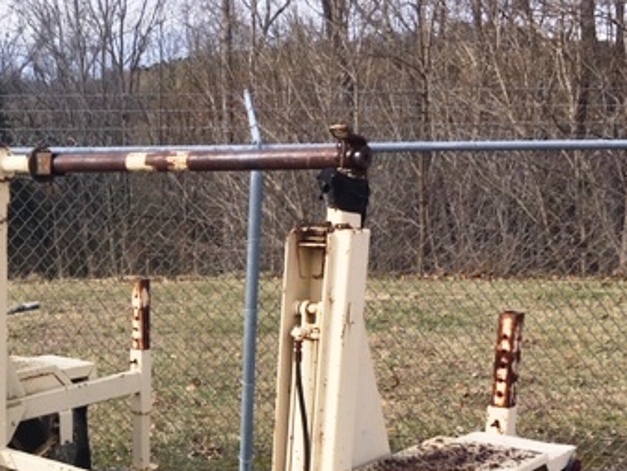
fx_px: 997
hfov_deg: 33.3
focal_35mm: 55
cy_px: 434
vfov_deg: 25.6
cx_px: 76
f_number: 2.2
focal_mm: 4.15
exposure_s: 1/1131
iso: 25
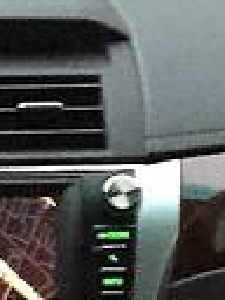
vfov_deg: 10.1
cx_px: -47
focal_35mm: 181
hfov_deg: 8.1
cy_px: 591
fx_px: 1569
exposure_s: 1/17
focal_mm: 4.2
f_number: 2.2
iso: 1600
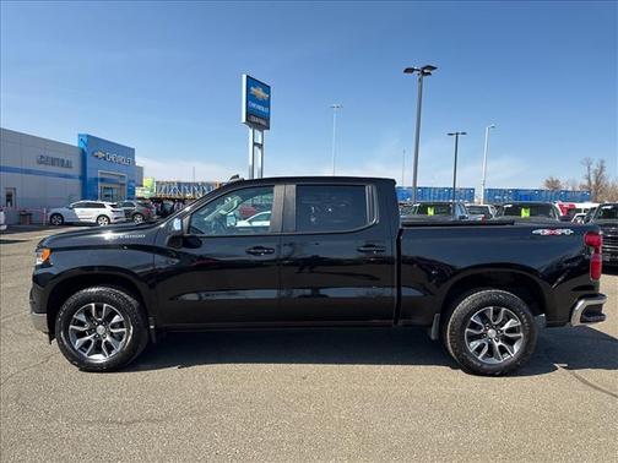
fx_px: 428
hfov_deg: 71.6
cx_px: 309
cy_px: 232
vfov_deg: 56.8
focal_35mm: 24
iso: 80
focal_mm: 6.76
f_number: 1.78
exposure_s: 1/584
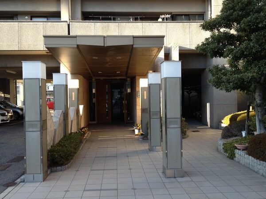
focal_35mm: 35
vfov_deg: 40.7
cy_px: 100
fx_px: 269
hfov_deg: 52.6
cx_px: 133
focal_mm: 4.28
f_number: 2.4
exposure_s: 1/139
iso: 50
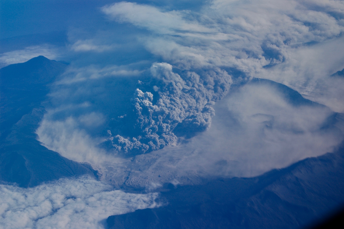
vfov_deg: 16.5
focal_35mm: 82
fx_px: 788
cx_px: 172
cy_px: 114
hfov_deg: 24.6
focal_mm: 55
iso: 200
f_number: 9
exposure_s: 1/320
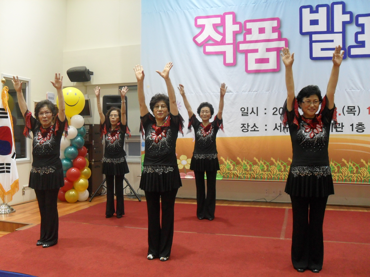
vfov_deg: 40.7
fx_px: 374
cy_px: 138
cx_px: 185
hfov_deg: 52.6
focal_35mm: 35
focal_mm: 6.2
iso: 200
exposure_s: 1/30
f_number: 2.8
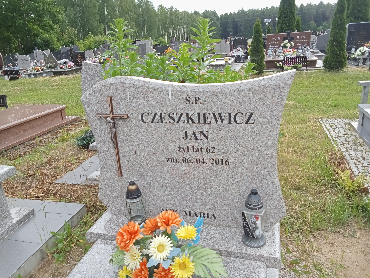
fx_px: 289
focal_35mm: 27
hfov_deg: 65.3
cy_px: 139
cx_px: 185
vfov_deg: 51.4
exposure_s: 1/268
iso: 200
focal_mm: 2.79
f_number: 2
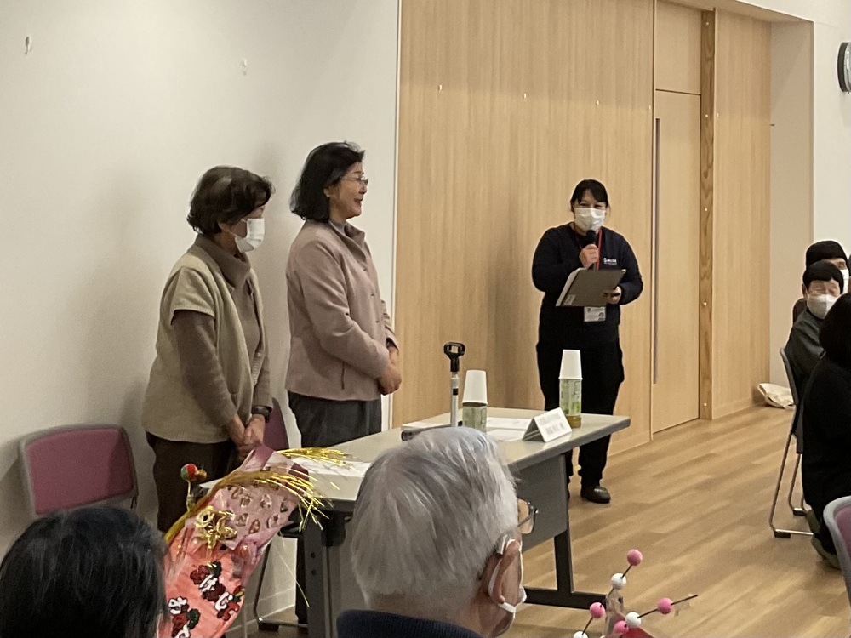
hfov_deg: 61.7
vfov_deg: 48.2
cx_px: 426
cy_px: 319
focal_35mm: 29
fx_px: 713
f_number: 1.8
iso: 64
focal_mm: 3
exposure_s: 1/60
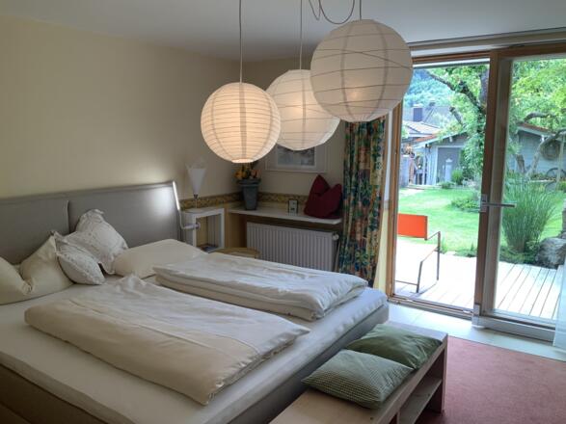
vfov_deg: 48.2
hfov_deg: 61.7
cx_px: 283
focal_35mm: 29
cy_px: 212
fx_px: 474
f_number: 1.8
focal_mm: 3
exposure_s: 1/108
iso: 16
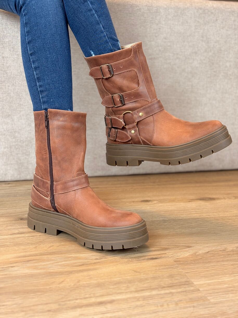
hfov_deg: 28.0
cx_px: 119
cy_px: 159
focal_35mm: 52
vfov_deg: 36.8
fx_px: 477
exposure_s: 1/50
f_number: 1.6
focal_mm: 5.96
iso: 64
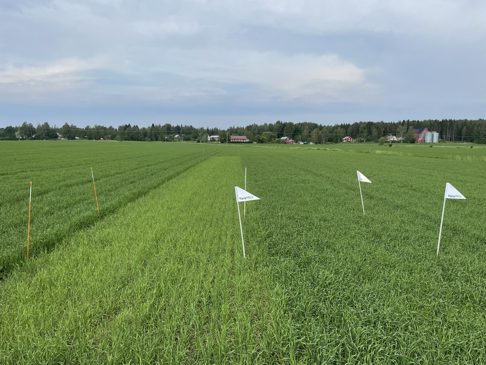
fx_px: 365
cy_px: 182
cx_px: 243
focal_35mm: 26
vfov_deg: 53.1
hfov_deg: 67.3
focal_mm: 4.2
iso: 32
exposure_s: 1/2747
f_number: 1.6
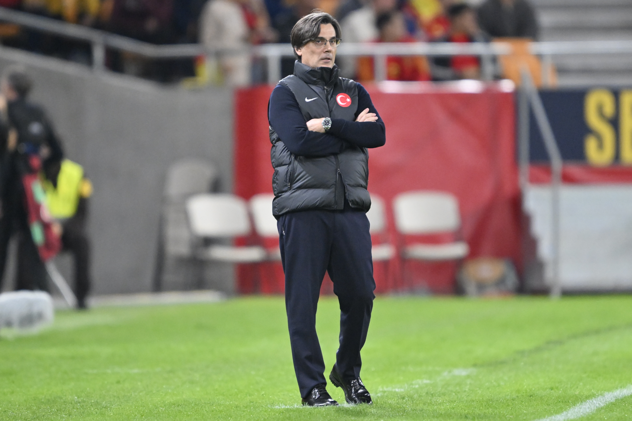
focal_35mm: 560
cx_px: 316
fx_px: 9830
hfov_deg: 3.7
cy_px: 210
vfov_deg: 2.5
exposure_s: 1/800
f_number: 4
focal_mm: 560
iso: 4000
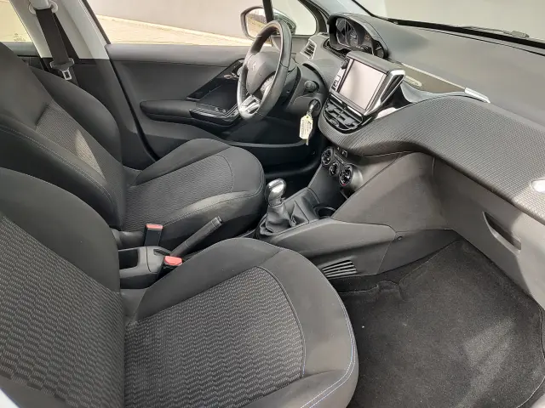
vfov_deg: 58.9
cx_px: 272
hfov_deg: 73.9
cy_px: 204
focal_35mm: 23
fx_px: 362
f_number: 1.8
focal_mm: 5.56
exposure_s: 1/100
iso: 102
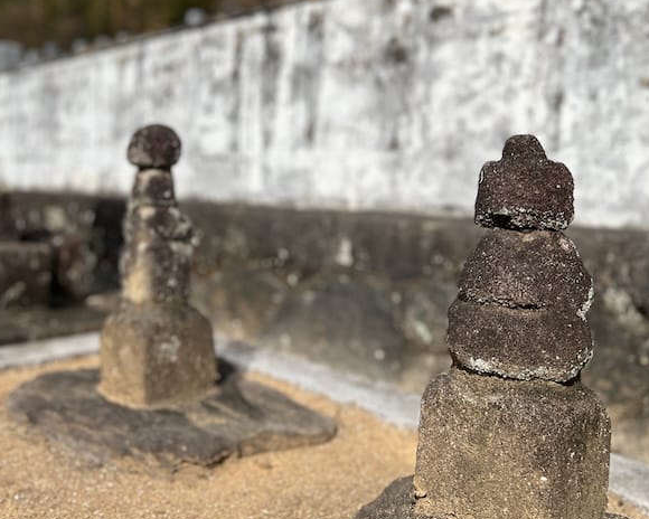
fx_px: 672
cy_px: 234
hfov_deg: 50.4
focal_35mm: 35
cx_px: 206
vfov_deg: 42.2
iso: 50
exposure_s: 1/2404
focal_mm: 5.7
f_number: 1.5
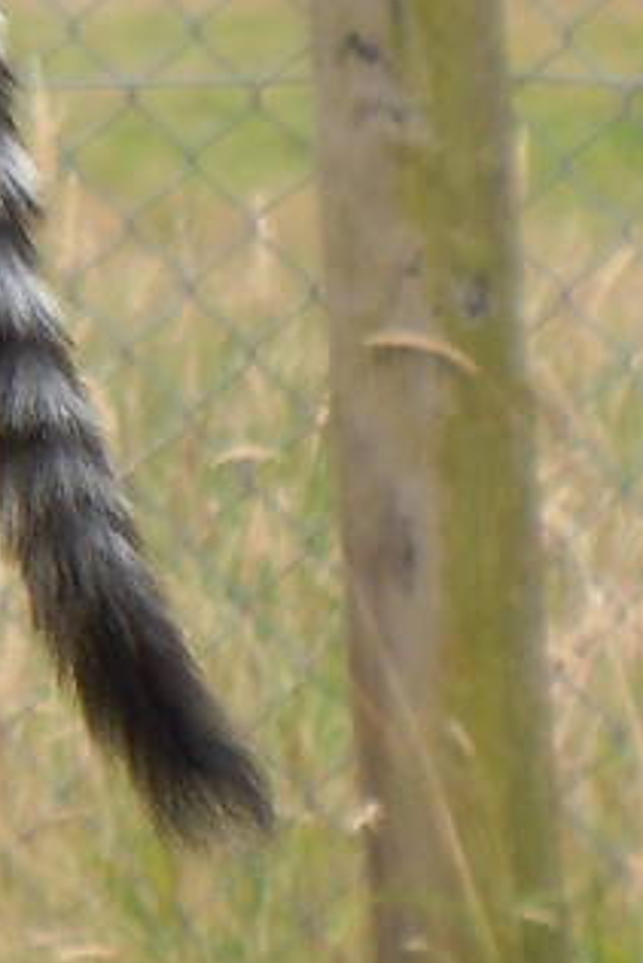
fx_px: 24539
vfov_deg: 2.2
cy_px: -561
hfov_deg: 1.5
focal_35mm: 917
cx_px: -744
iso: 100
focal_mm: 31.4
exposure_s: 1/200
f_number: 4.6
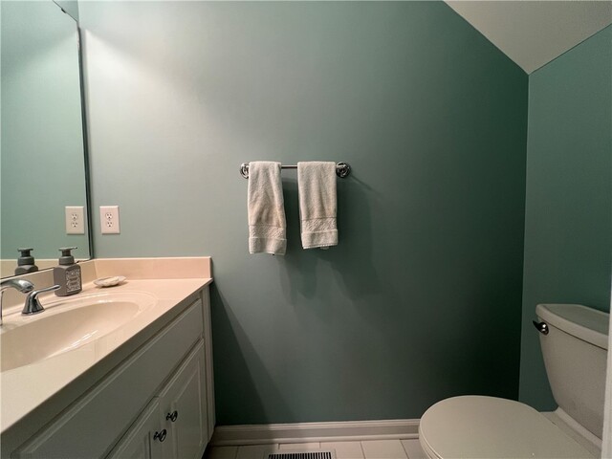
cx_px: 306
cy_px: 230
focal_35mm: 13
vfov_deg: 89.9
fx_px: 230
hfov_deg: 106.2
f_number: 1.8
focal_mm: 1.57
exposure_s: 1/60
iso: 200
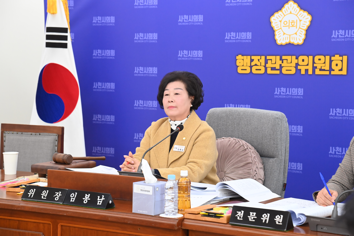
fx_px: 905
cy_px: 118
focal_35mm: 92
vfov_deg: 14.9
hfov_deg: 22.1
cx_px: 177
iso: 4000
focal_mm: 92
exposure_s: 1/250
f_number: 6.3
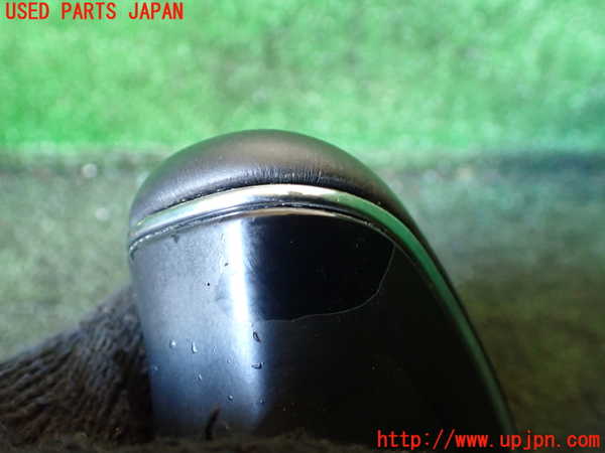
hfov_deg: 60.0
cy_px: 226
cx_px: 302
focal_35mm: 30
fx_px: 524
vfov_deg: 46.8
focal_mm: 5.4
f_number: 2.3
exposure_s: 1/40
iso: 800
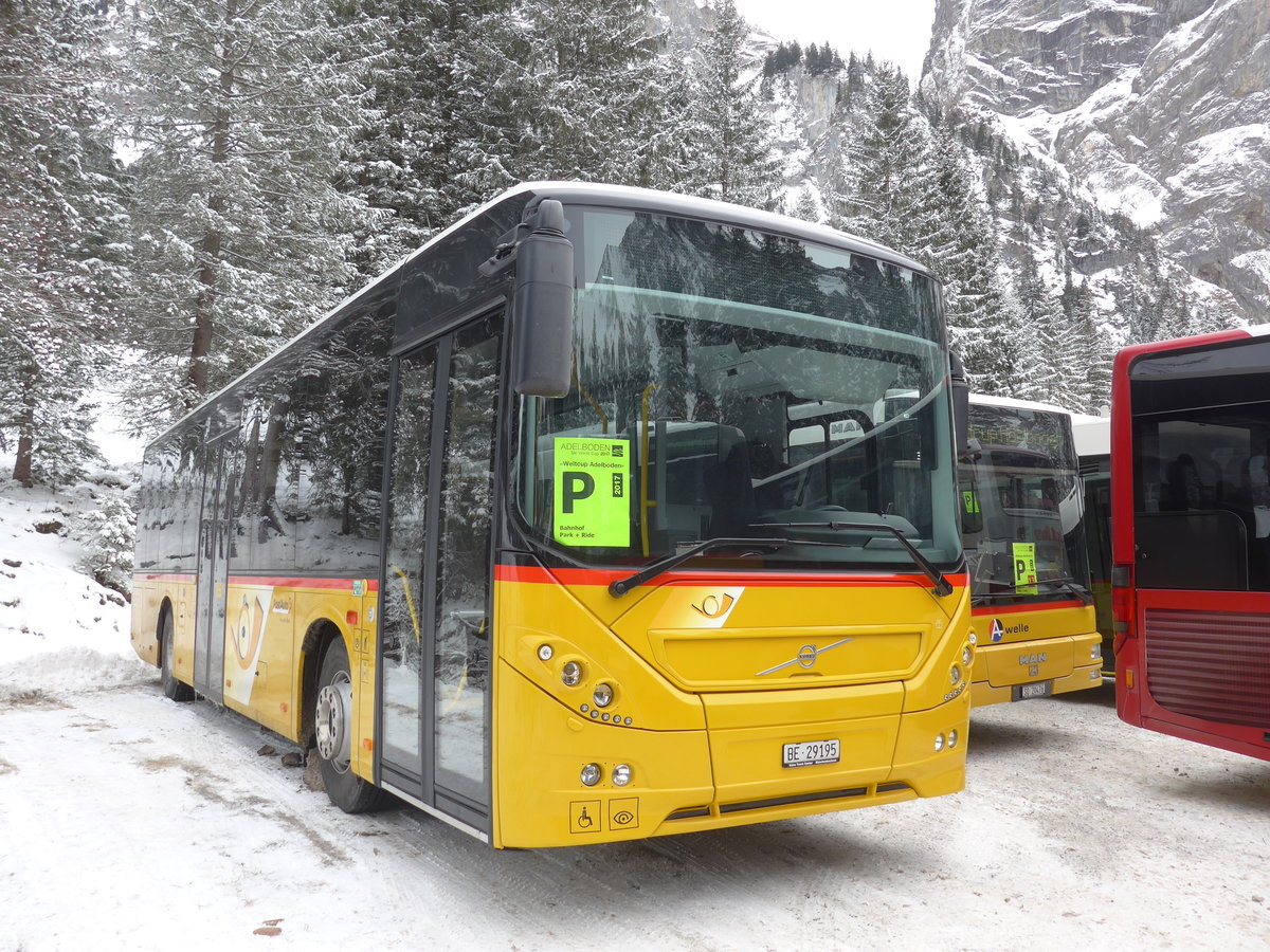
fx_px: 1064
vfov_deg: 48.2
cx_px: 635
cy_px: 476
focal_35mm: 29
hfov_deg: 61.7
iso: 80
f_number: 2.8
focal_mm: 6
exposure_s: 1/250
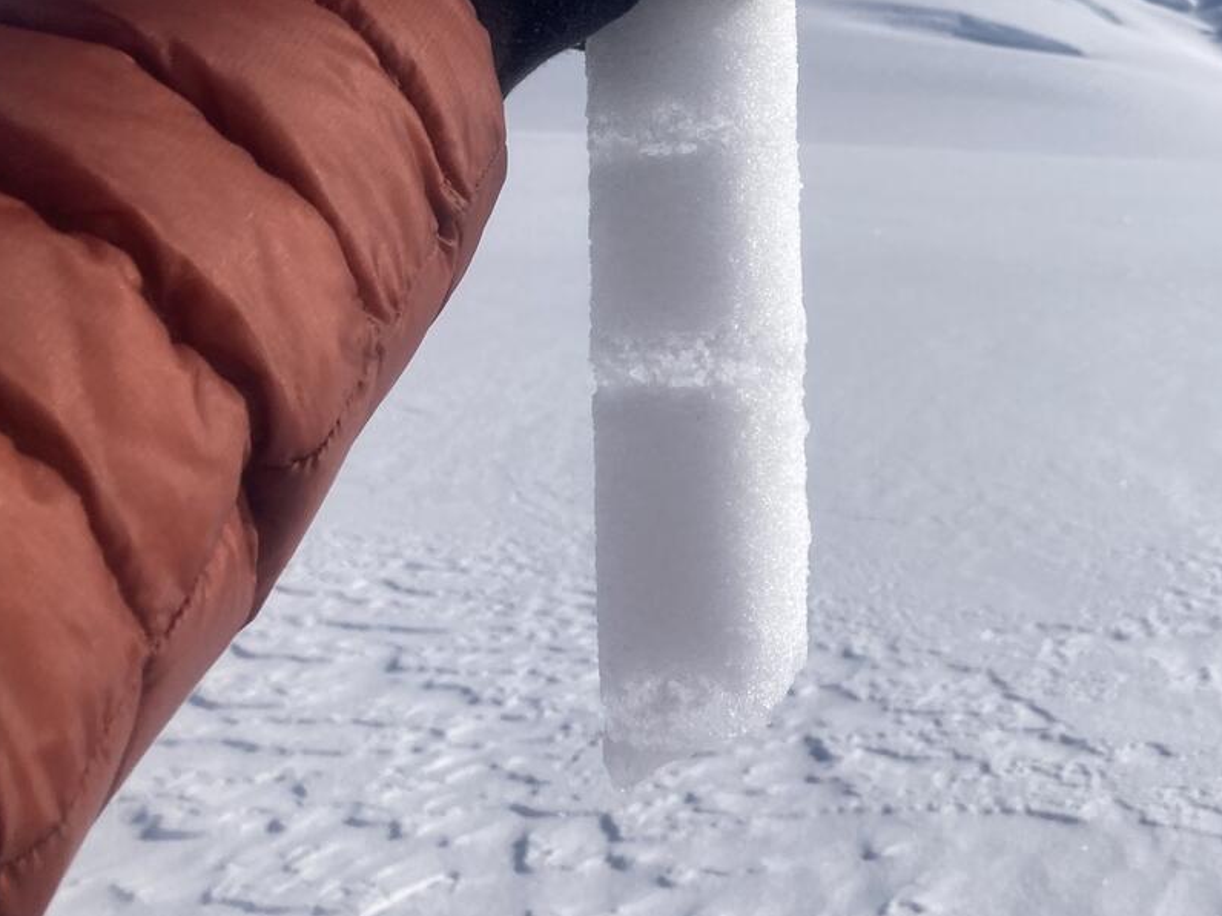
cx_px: 936
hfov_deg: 39.2
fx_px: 1659
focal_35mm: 47
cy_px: 173
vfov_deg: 30.1
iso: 20
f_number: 1.8
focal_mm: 3.99
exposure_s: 1/6897
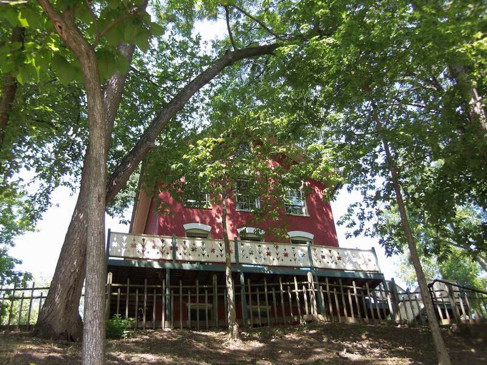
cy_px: 182
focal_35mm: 38
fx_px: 535
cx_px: 244
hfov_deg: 49.0
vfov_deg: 37.7
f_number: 4.3
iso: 64
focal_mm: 6.8
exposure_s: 1/50
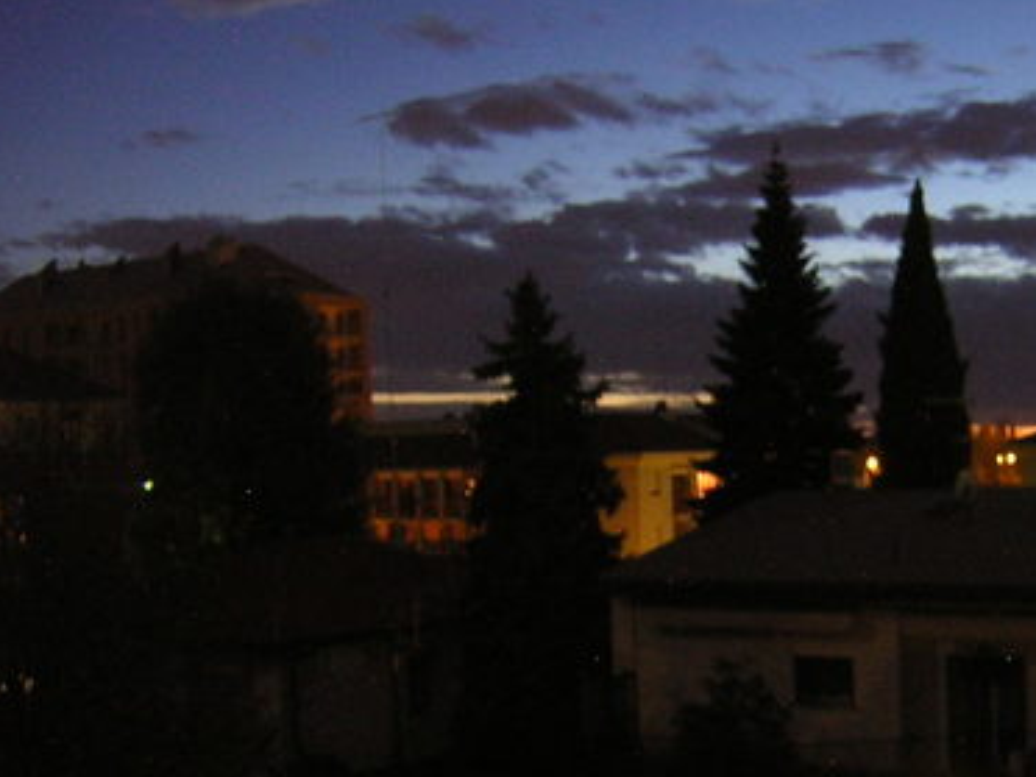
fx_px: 1736
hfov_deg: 32.4
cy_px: 579
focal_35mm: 58
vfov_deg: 25.0
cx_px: 810
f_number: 2.6
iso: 400
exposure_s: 2
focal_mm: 4.7
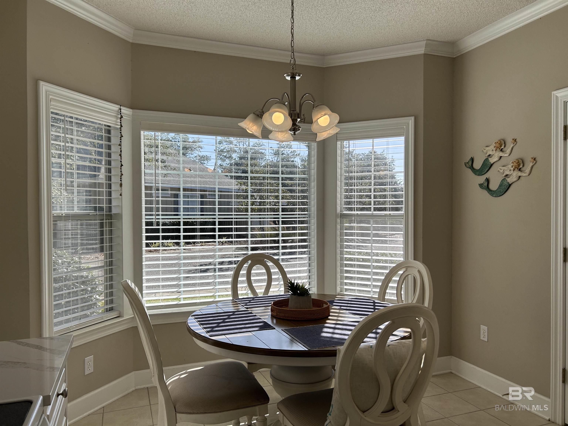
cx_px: 284
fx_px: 427
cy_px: 213
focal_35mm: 26
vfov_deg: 53.1
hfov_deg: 67.3
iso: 50
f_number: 1.5
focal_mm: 5.7
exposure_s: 1/2252
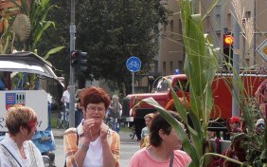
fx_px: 1942
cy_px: 99
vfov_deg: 4.9
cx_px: -2
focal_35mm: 267
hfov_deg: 7.8
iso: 80
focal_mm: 19.64
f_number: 5.5
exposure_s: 1/200
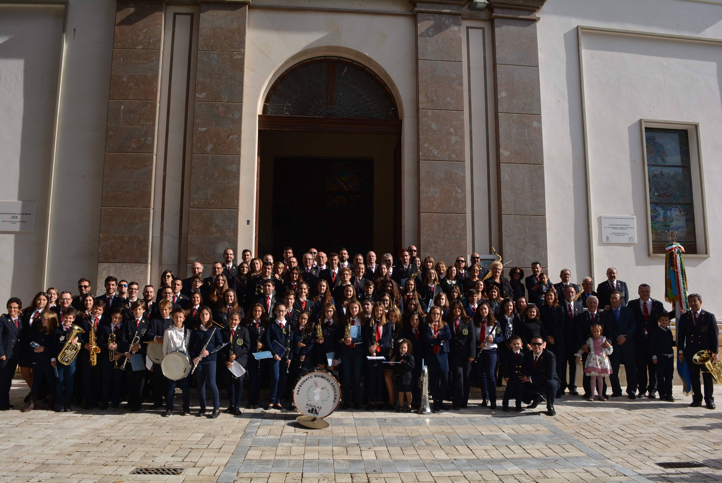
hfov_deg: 67.3
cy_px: 242
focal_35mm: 27
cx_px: 361
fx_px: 542
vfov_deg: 48.0
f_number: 9
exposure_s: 1/200
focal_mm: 18
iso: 100
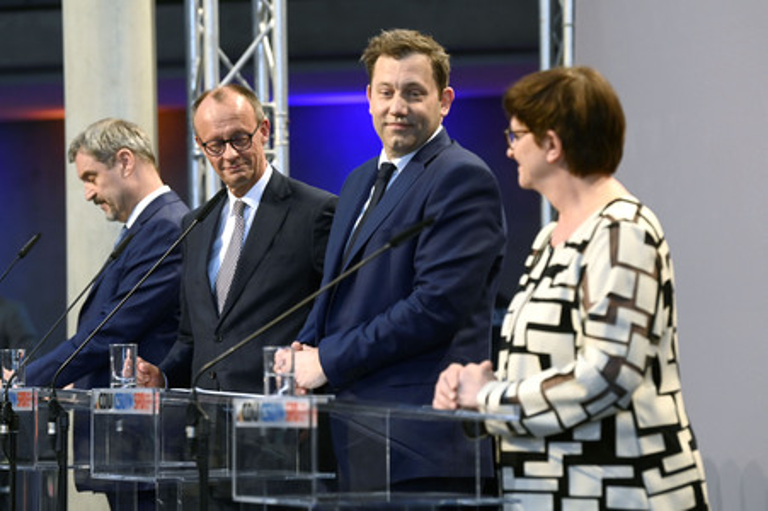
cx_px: 384
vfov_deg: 8.3
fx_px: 3517
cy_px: 256
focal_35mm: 165
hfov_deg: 12.5
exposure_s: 1/500
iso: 2500
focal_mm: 165
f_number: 4.5
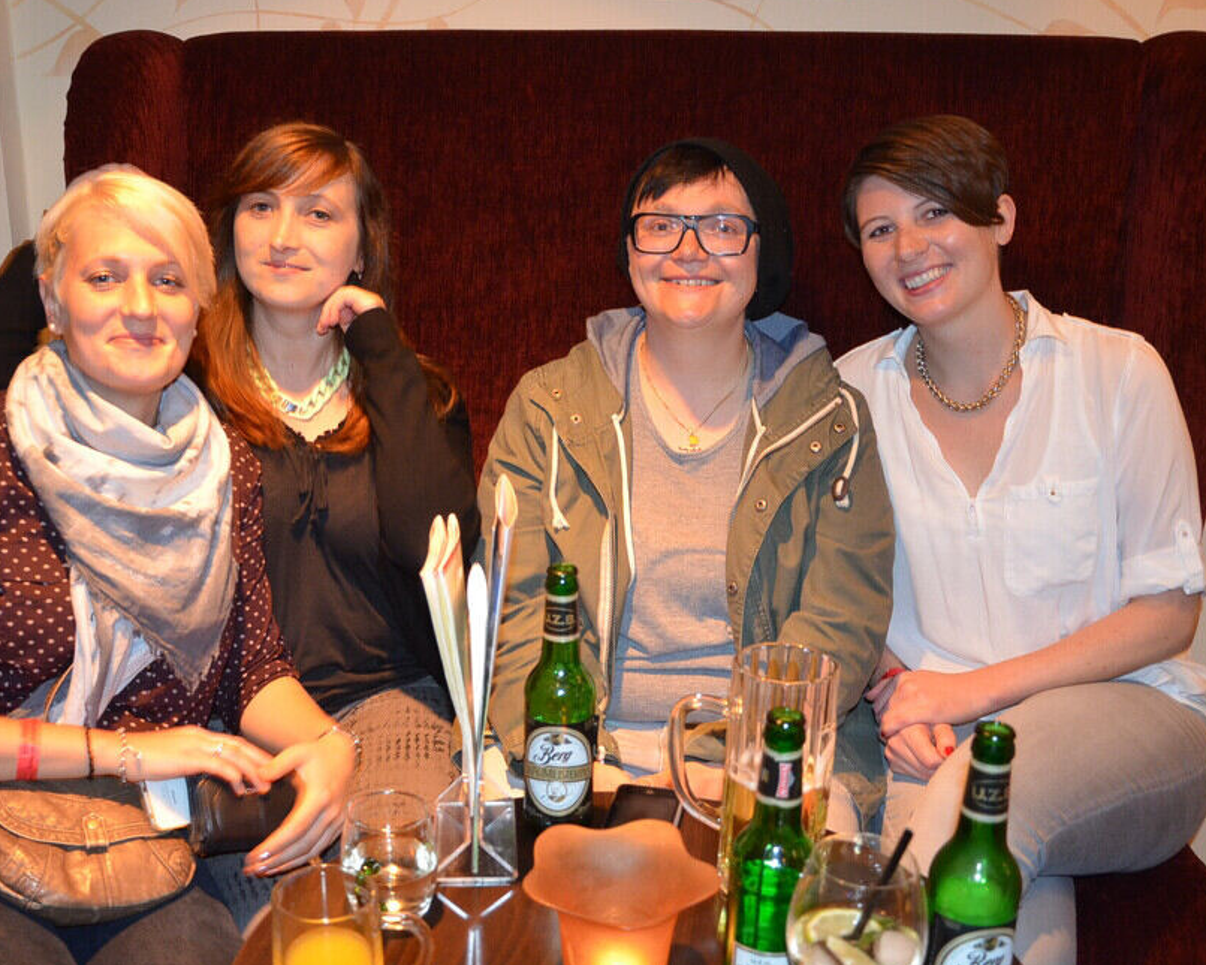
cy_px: 488
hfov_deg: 49.5
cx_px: 564
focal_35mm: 37
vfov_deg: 40.6
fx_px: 1306
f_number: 3.8
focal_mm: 21
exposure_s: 1/60
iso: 1600
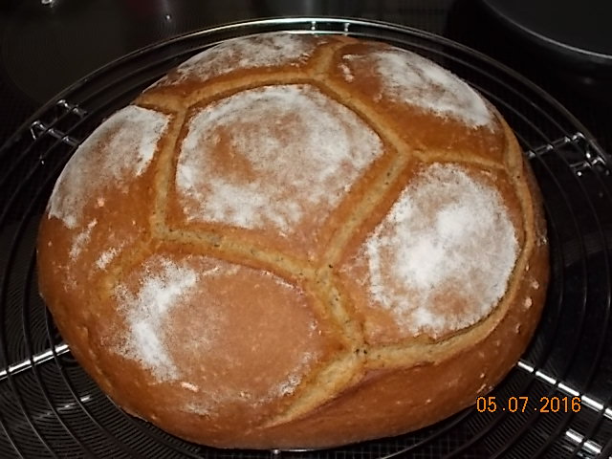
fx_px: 1025
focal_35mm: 58
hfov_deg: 33.2
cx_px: 306
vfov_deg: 25.2
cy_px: 230
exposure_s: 1/30
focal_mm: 10.3
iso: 200
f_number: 4.9
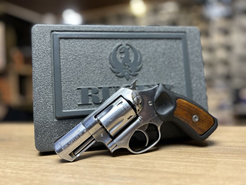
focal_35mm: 26
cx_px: 123
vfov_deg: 53.1
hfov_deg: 67.3
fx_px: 185
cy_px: 92
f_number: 1.5
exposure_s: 1/50
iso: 64
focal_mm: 5.7
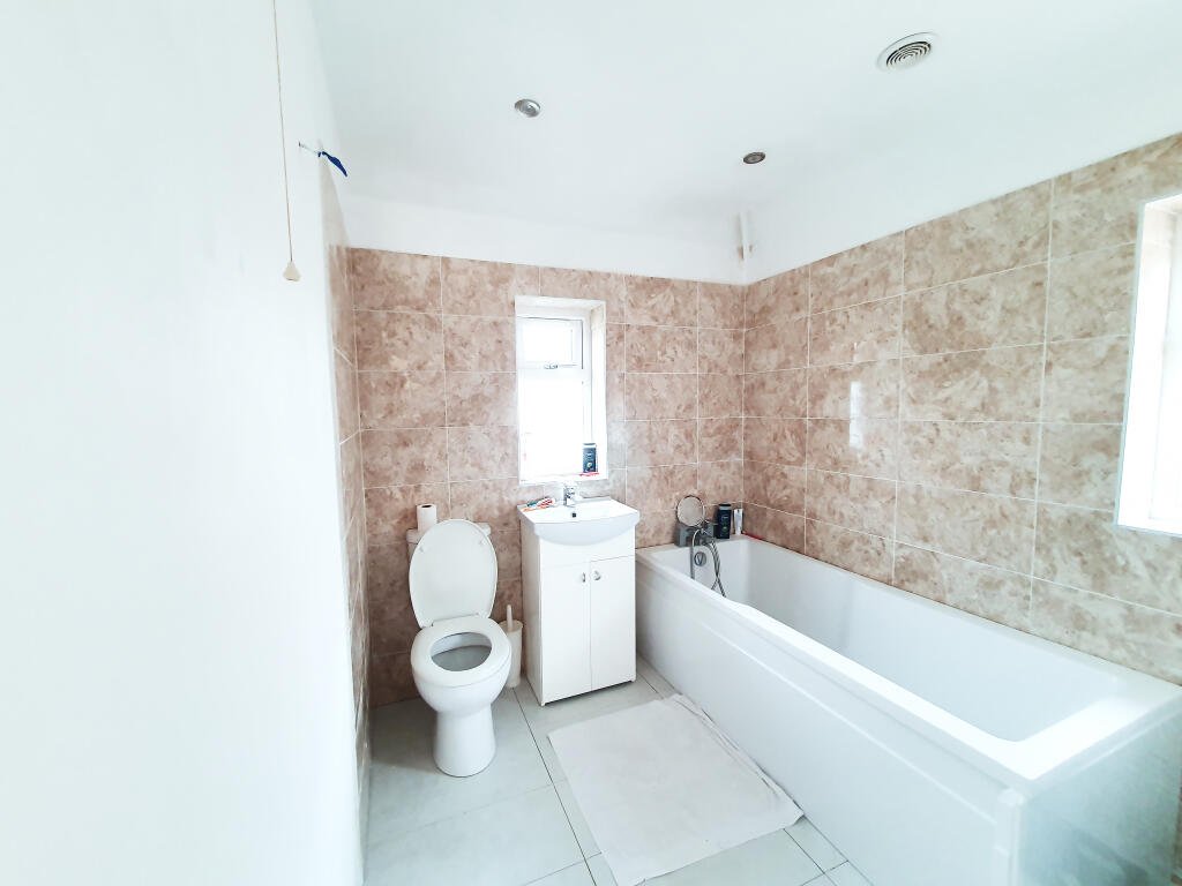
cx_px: 591
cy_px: 443
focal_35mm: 13
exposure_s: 1/50
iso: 200
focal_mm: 1.8
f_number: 2.2
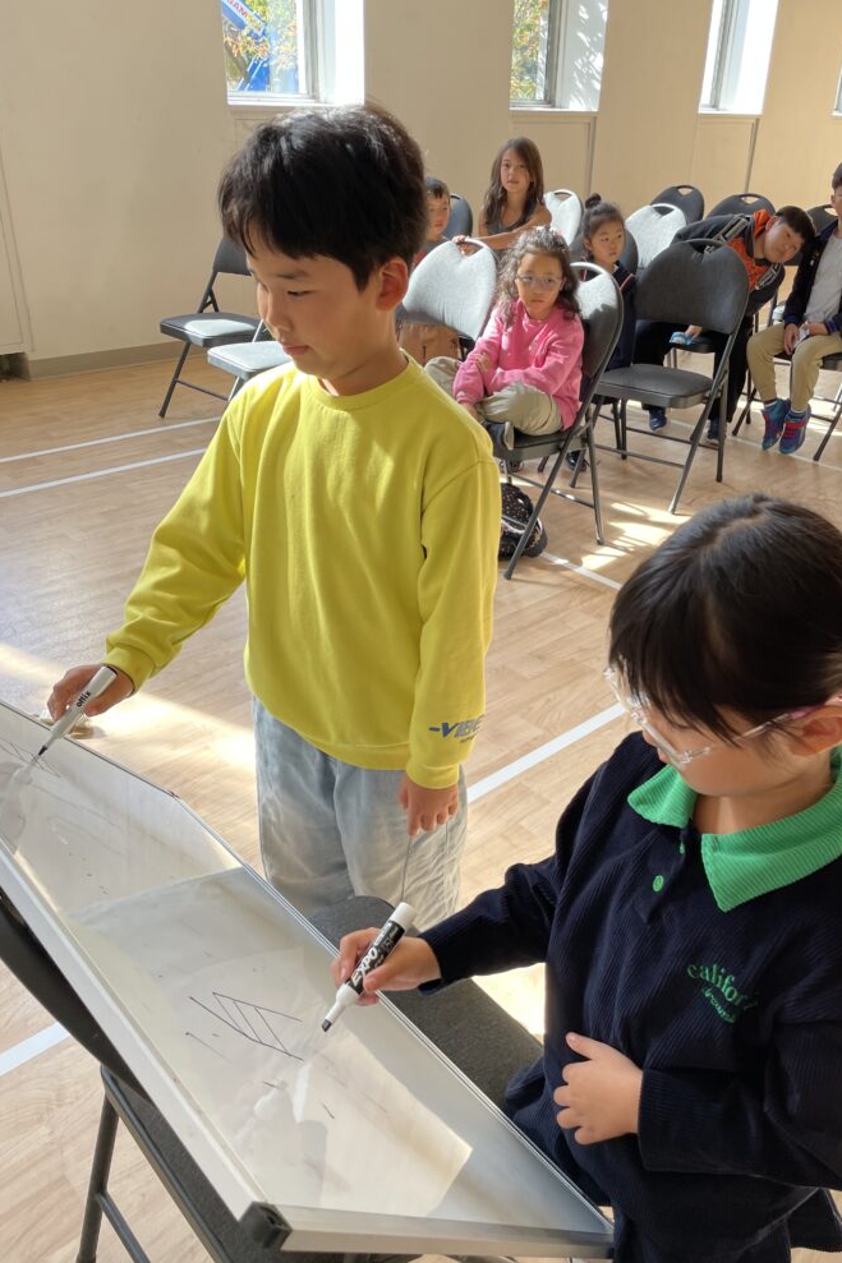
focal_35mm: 28
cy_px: 619
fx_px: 983
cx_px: 488
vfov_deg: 65.5
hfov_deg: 46.2
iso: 32
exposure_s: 1/121
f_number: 1.6
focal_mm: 4.2
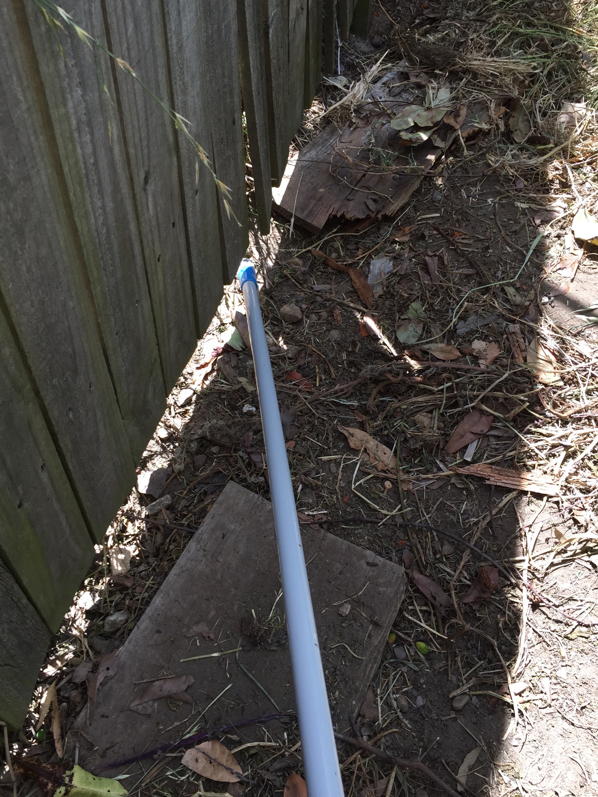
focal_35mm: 30
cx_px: 303
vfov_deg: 60.0
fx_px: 691
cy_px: 392
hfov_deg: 46.8
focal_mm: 4.15
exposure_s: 1/208
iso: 32
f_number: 2.2
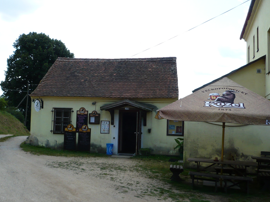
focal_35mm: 41
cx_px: 125
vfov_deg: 35.1
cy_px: 99
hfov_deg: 45.7
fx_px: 320
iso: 100
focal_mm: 5.8
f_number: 2.8
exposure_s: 1/640
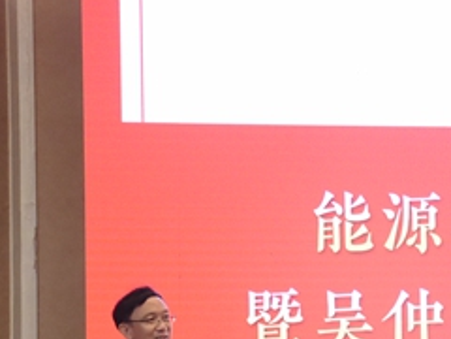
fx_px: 1563
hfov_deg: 16.4
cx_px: 312
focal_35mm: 120
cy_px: 297
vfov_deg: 12.3
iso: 5000
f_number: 4.5
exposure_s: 1/320
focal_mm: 40
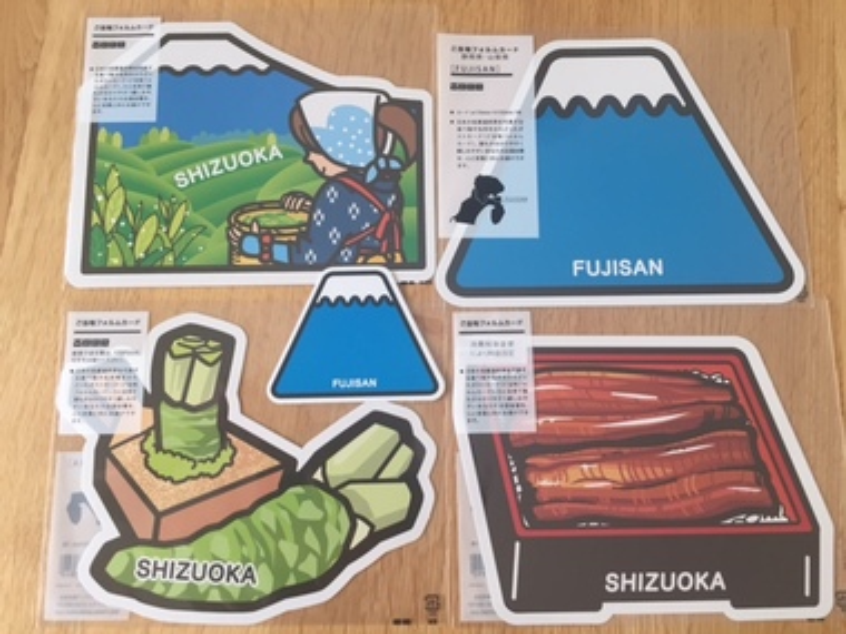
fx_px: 709
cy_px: 317
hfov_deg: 61.7
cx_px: 423
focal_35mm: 29
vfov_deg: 48.2
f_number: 2.2
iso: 32
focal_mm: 4.15
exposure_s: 1/30
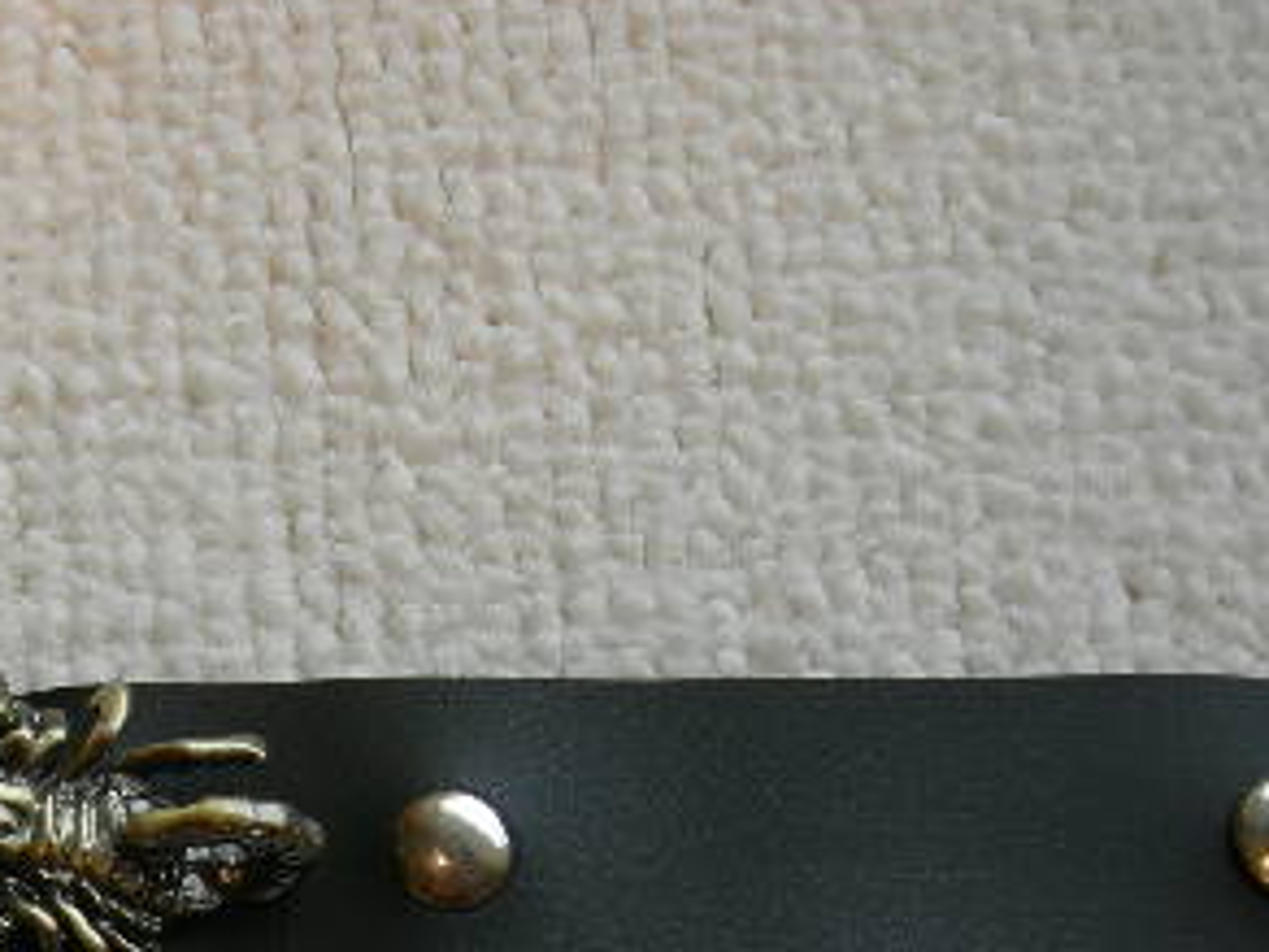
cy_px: 952
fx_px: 2896
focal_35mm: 79
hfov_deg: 23.8
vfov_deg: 18.2
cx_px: 56
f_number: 3
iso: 64
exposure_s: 1/55
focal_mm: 7.5
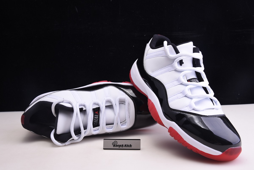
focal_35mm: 50
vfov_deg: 27.0
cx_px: 127
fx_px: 353
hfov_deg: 39.6
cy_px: 85
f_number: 11
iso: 100
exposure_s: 1/125
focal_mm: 50
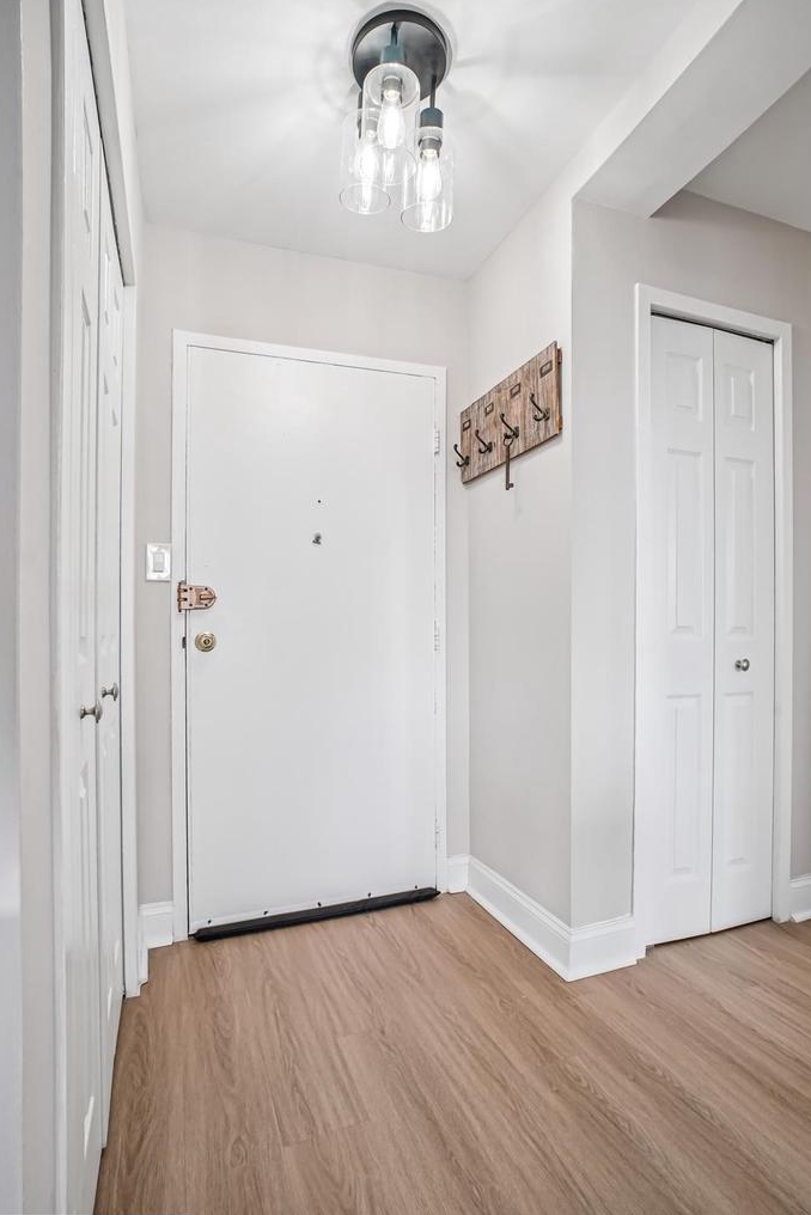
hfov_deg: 68.8
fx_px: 592
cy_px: 639
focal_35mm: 18
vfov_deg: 91.4
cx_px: 415
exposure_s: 1/30
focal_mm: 11
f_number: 8
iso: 500
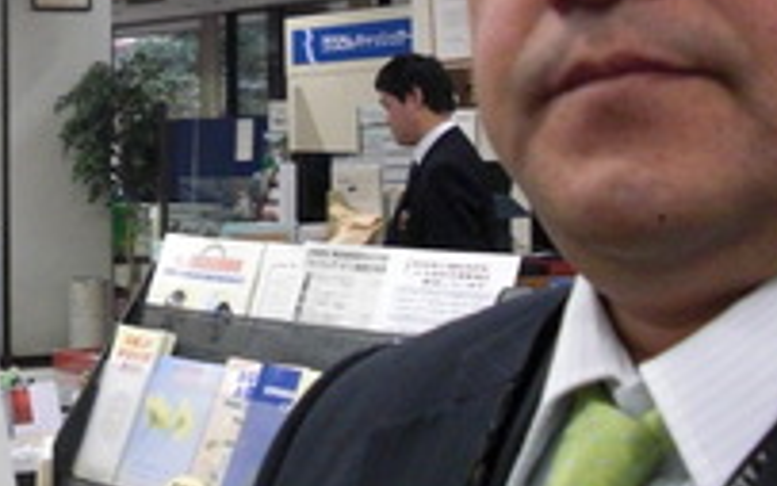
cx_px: 15
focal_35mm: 94
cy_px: 13
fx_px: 1991
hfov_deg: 21.4
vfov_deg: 13.7
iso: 400
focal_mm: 6.3
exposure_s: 1/125
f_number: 2.8
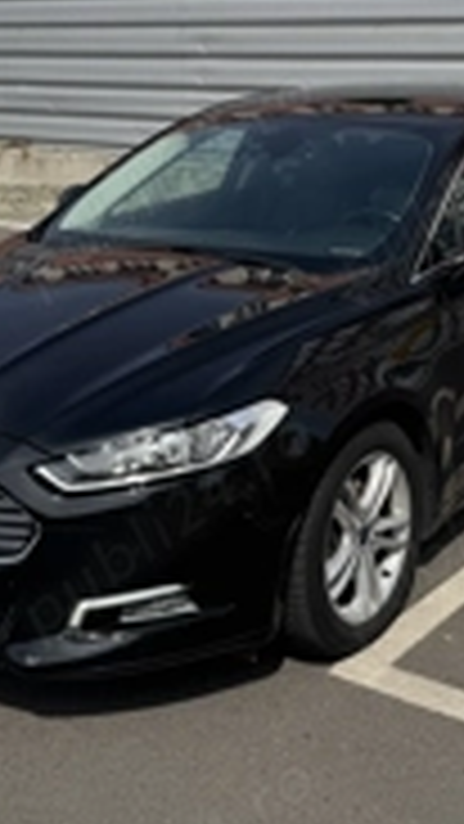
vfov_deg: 36.1
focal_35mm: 57
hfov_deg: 21.0
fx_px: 1246
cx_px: 324
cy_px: 257
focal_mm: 6.76
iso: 80
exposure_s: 1/6410
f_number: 1.78
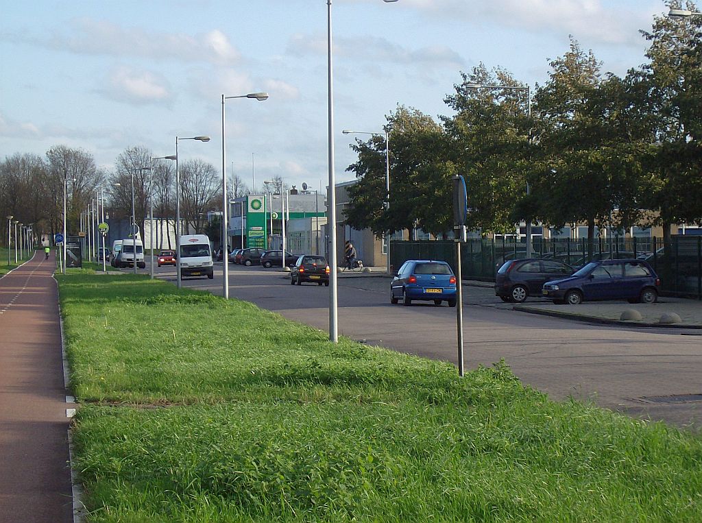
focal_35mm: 108
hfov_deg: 18.3
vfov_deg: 13.7
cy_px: 262
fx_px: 2185
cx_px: 351
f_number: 4.8
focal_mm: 18
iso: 100
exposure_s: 1/301
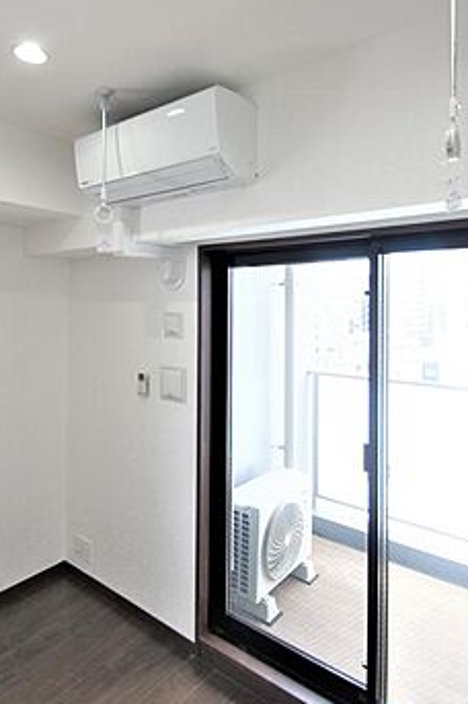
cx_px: 219
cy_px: 294
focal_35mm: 21
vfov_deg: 80.6
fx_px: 410
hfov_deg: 59.3
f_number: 4.5
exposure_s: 1/50
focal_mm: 10
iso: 100
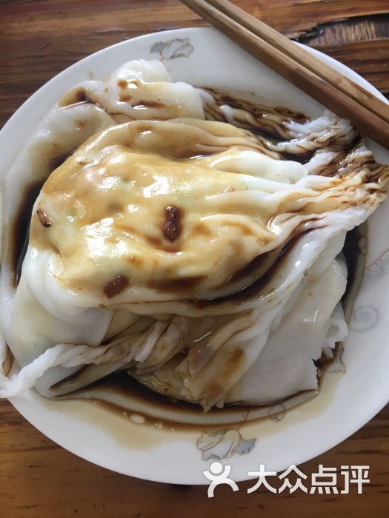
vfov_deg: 61.7
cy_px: 259
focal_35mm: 29
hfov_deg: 48.2
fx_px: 435
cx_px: 194
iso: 64
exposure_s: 1/33
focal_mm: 4.15
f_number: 2.2
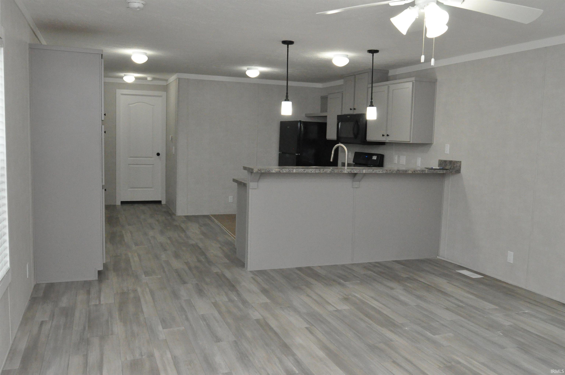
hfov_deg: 62.0
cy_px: 188
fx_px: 470
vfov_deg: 43.5
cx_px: 282
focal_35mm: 30
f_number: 8
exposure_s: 1/125
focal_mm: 20
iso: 3200
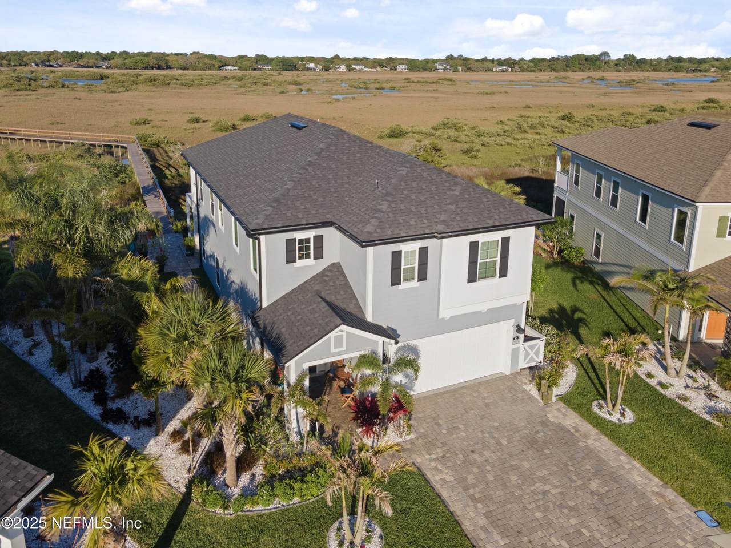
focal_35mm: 24
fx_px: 507
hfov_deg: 71.6
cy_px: 274
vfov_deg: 56.8
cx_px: 366
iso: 100
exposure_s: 1/15
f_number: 2.8
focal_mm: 4.5
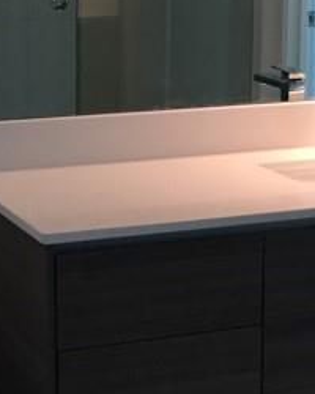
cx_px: 216
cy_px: 142
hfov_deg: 13.3
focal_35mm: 116
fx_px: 1352
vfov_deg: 16.5
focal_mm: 4.15
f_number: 2.2
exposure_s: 1/30
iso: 125
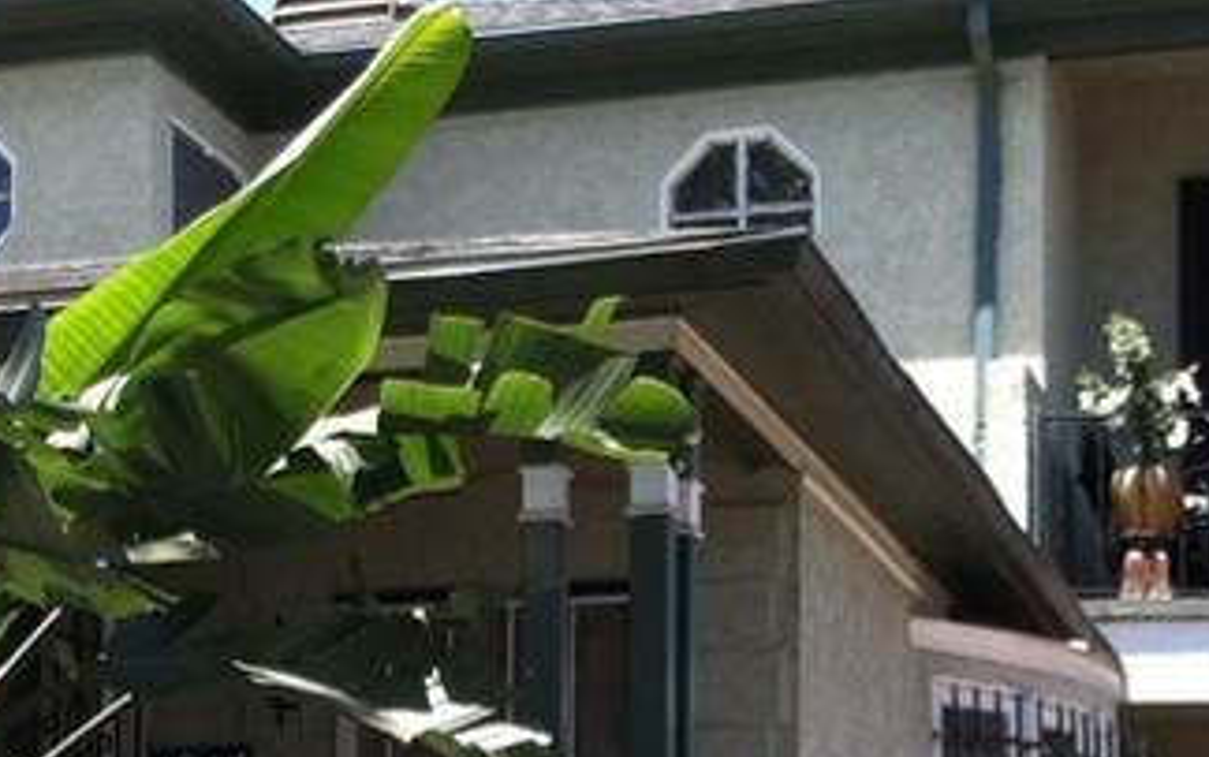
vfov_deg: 11.0
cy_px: 975
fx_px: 3858
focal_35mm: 117
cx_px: 157
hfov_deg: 17.6
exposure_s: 1/429
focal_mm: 3.85
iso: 80
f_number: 2.8
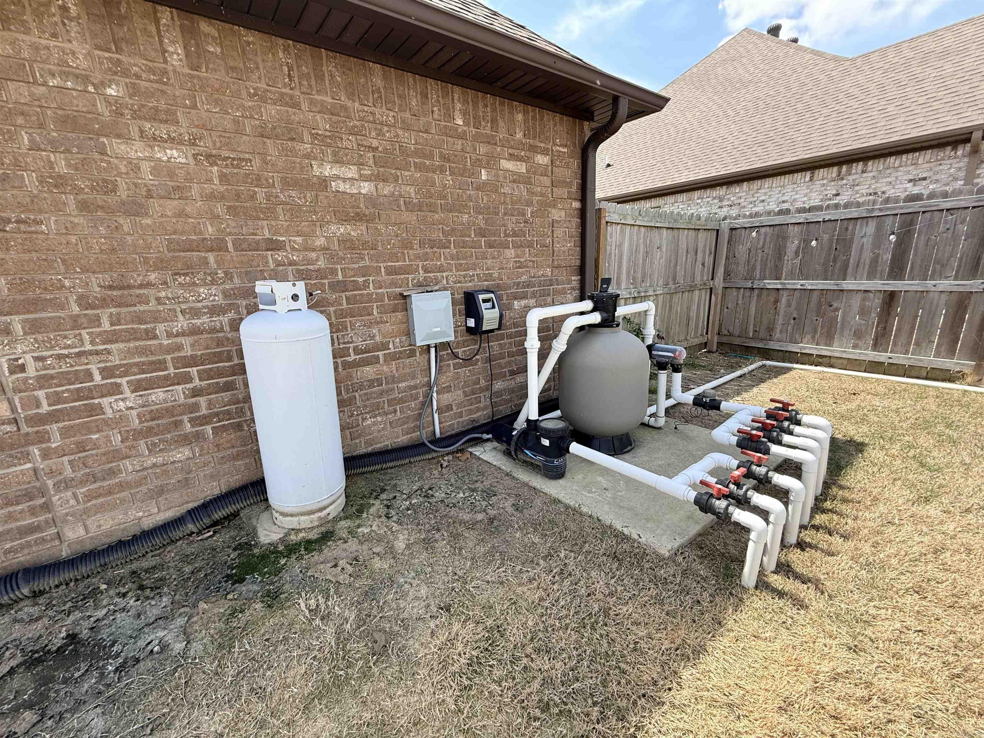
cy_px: 369
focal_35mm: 14
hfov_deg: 102.1
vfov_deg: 85.7
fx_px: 398
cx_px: 492
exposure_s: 1/461
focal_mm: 2.22
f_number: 2.2
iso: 50
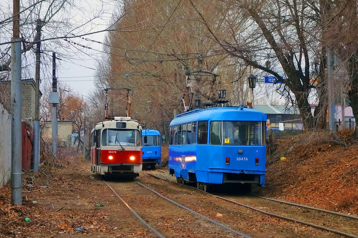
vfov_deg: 14.9
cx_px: 179
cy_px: 119
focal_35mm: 92
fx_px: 915
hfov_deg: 22.1
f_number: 4.9
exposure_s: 1/500
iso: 800
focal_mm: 34.25
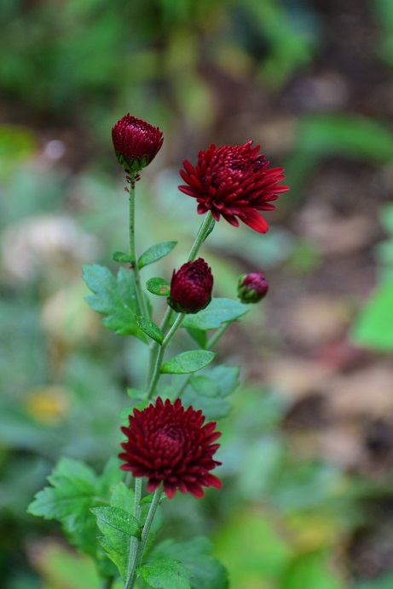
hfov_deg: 12.2
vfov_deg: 18.2
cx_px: 196
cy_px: 294
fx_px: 1843
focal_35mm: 112
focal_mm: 75
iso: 800
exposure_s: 1/125
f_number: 5.6
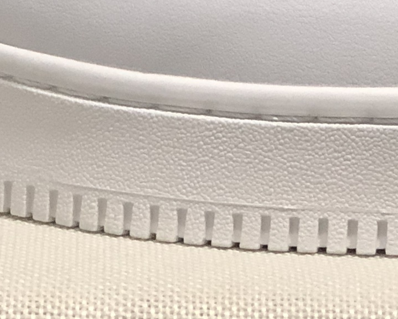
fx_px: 3675
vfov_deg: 4.8
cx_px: 137
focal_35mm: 312
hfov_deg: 6.2
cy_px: -426
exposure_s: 1/30
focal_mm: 6.6
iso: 64
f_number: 2.8
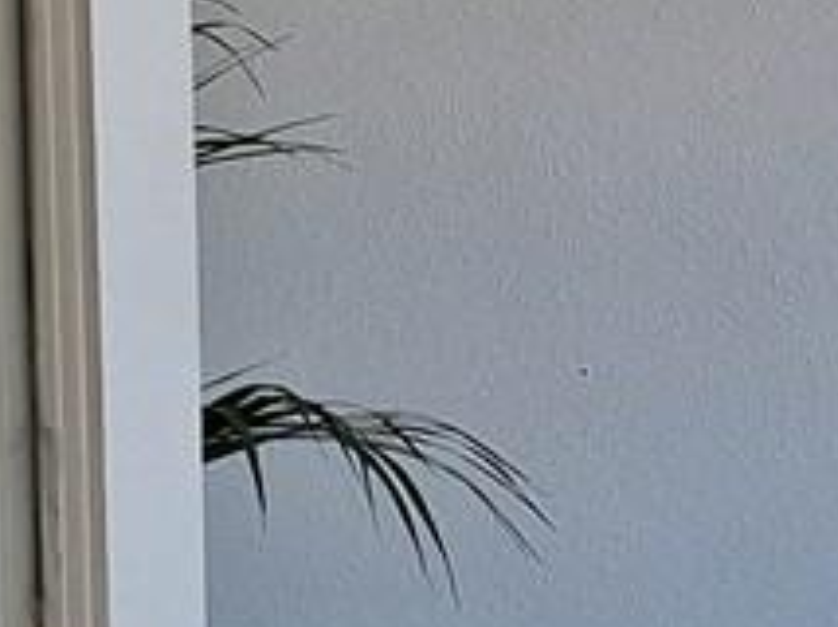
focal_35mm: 172
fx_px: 4159
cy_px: 584
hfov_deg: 11.0
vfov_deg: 8.6
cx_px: 1277
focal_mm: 5.54
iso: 40
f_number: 1.8
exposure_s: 1/345
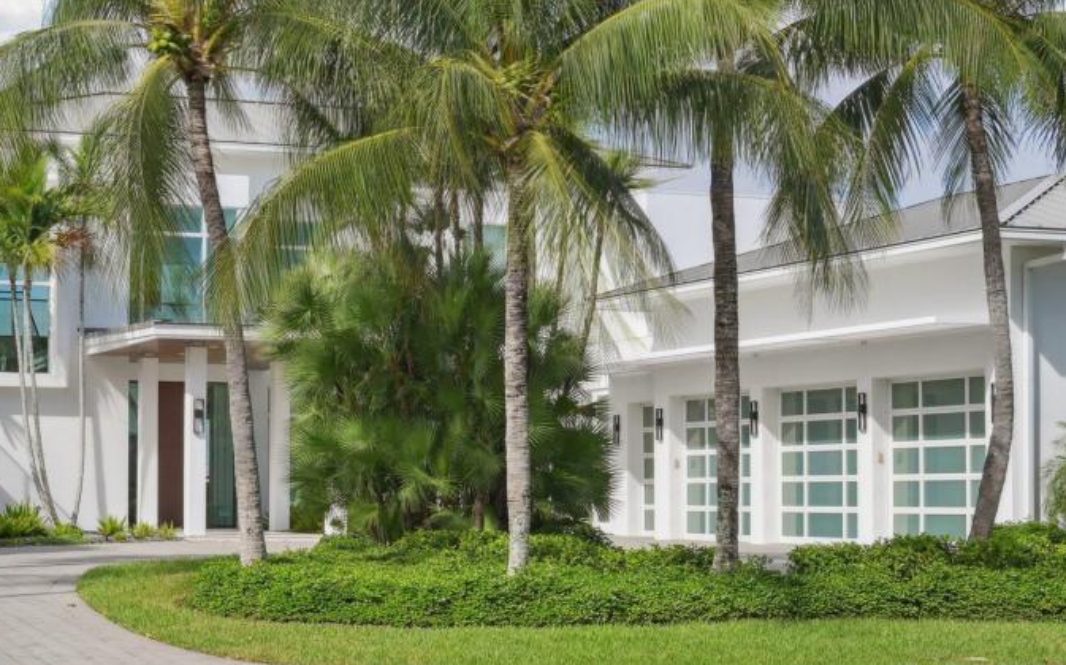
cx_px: 279
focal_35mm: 72
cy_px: 238
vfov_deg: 18.0
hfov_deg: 28.2
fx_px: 2091
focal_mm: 44
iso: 400
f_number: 11
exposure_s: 1/500
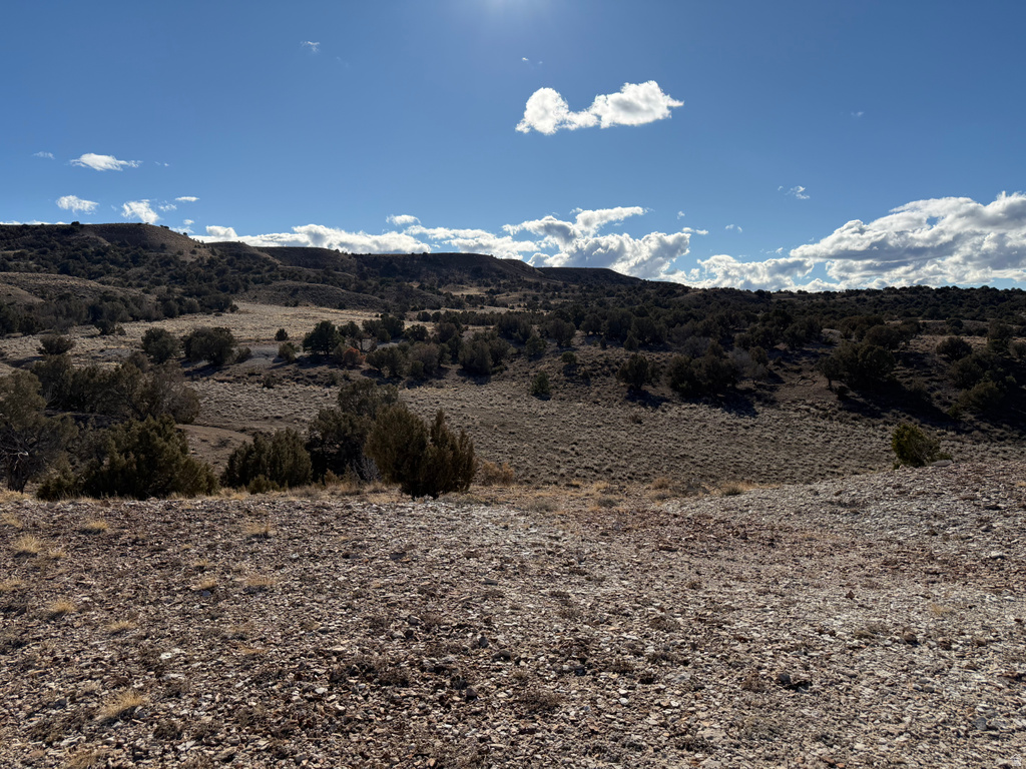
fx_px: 711
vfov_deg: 56.8
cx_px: 513
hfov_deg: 71.6
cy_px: 384
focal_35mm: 24
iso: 100
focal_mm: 6.76
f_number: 1.78
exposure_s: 1/11905
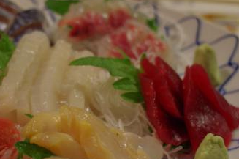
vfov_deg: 17.9
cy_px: 92
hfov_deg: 26.3
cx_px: 56
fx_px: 504
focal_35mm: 76
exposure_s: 1/50
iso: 640
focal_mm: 21
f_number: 3.5
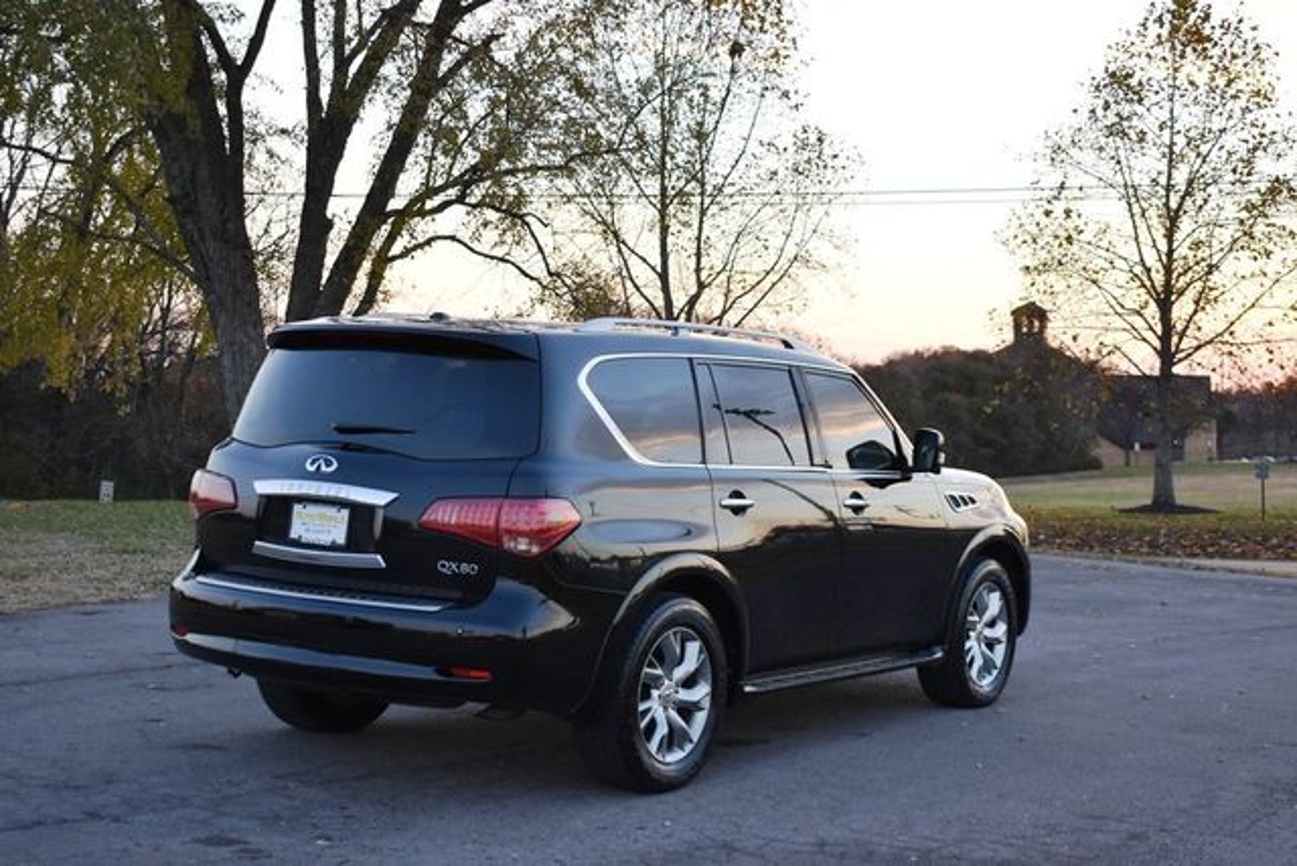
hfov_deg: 36.9
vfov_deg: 25.1
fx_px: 1946
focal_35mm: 54
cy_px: 433
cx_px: 648
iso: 800
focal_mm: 36
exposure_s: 1/160
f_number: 4.8
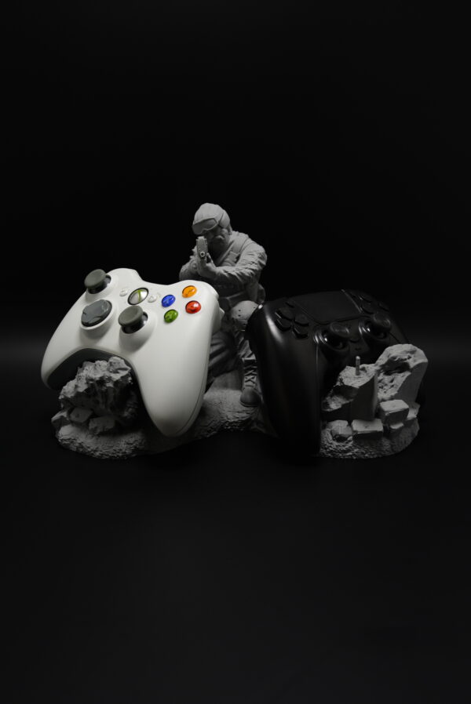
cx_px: 236
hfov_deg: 40.0
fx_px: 647
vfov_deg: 57.2
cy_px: 352
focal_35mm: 33
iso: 400
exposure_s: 1/80
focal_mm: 22
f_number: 4
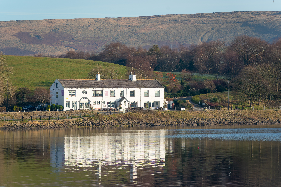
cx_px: 140
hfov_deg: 10.5
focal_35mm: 195
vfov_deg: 7.0
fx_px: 1522
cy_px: 94
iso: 100
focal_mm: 195
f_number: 7.1
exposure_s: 1/250
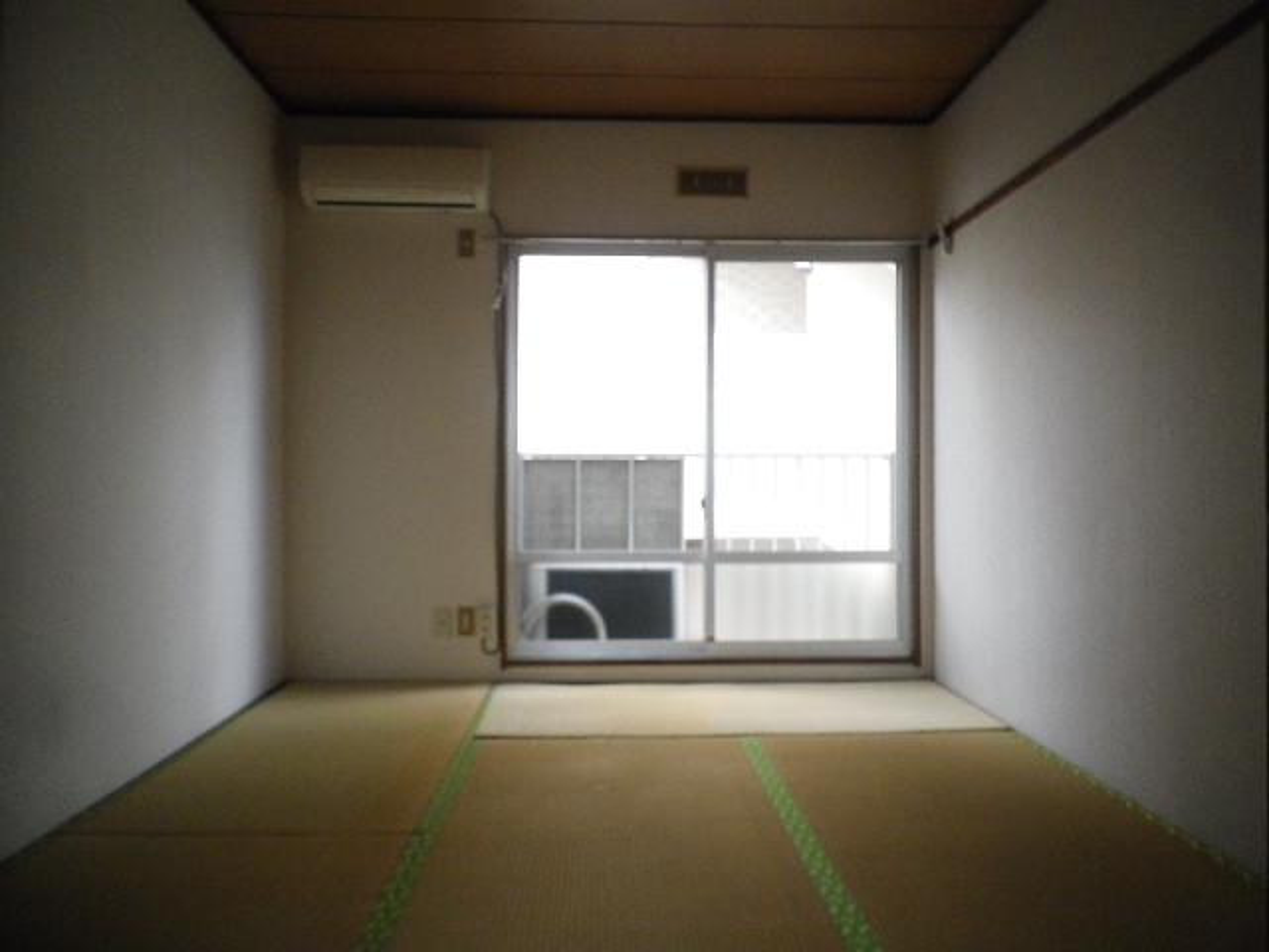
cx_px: 634
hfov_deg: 63.4
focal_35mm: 28
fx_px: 1026
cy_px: 476
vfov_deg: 49.7
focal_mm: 5.05
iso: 400
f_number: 3.5
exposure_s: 1/100
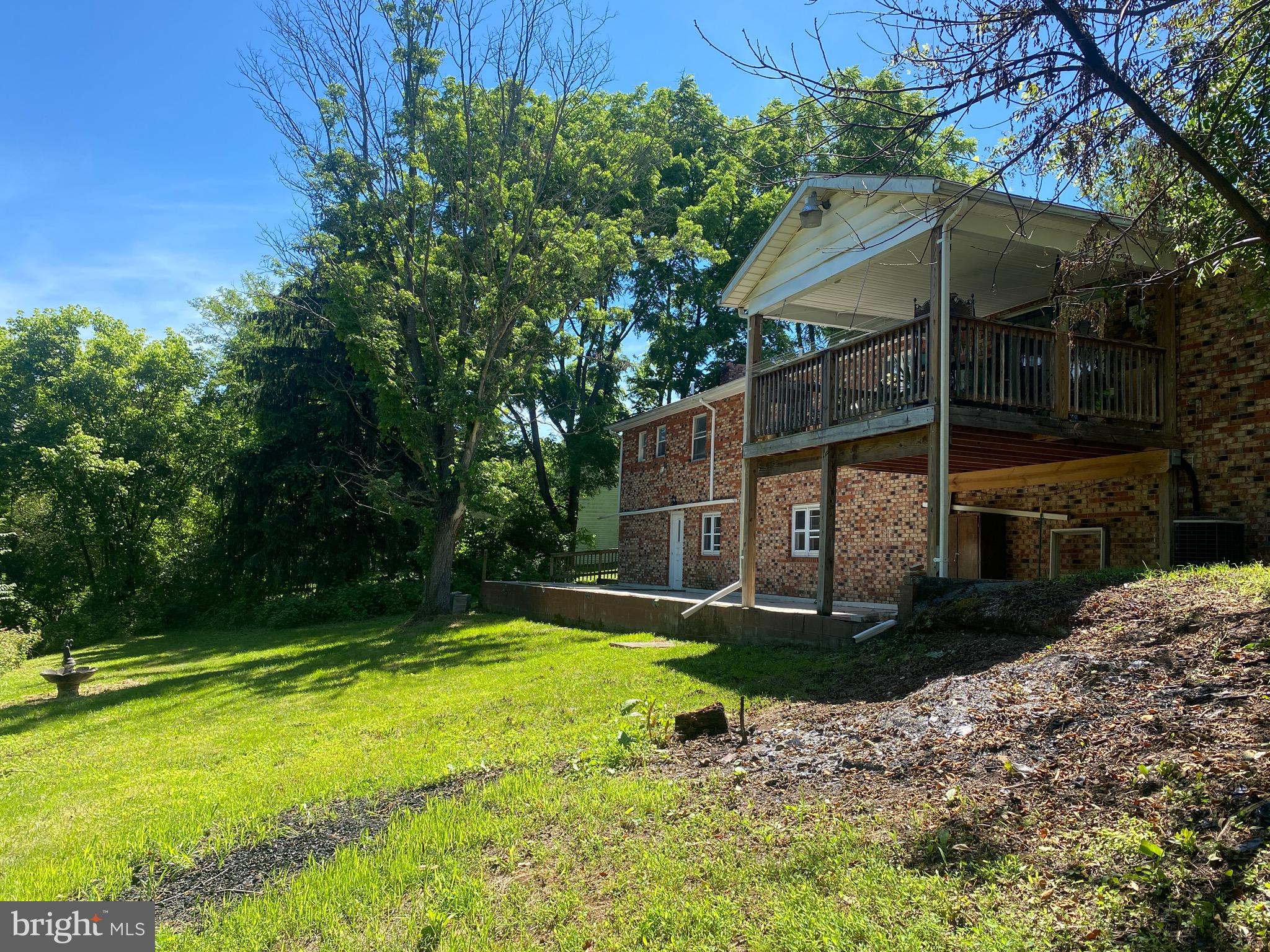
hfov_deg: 67.3
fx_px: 954
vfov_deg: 53.1
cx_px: 635
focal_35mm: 26
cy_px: 476
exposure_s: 1/973
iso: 32
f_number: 1.8
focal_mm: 4.25
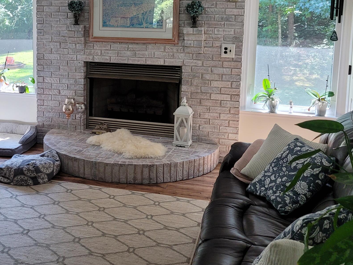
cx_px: 103
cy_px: 91
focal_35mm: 49
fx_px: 500
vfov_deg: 29.5
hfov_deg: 38.2
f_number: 1.8
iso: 200
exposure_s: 1/120
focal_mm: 5.4
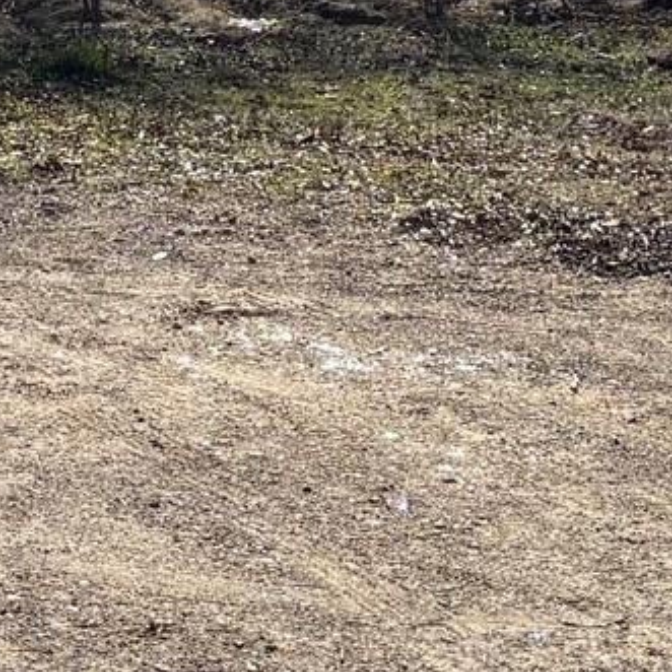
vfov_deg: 11.8
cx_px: 0
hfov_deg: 12.2
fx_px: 3119
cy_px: -296
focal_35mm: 142
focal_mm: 5.96
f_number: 1.6
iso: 50
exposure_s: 1/3650
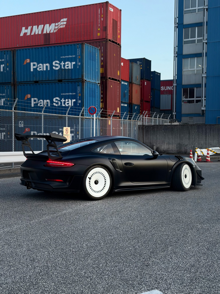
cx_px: 110
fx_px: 407
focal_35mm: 48
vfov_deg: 39.7
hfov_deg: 30.3
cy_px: 147
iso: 125
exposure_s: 1/125
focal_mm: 6.76
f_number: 1.78
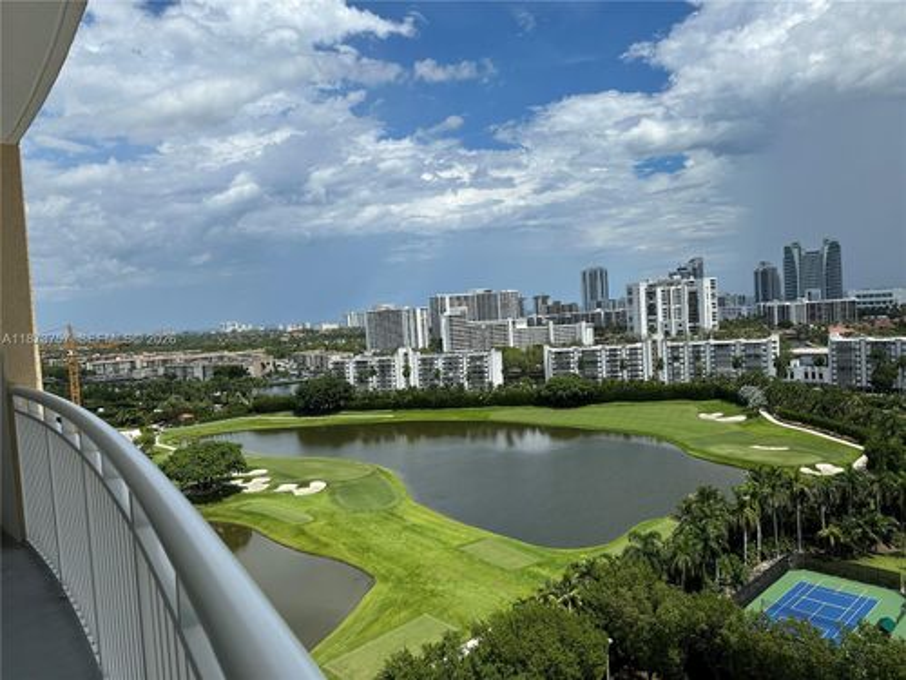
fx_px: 628
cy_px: 340
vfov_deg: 56.8
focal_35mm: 24
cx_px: 453
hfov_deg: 71.6
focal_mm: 6.86
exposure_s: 1/8197
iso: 80
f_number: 1.78
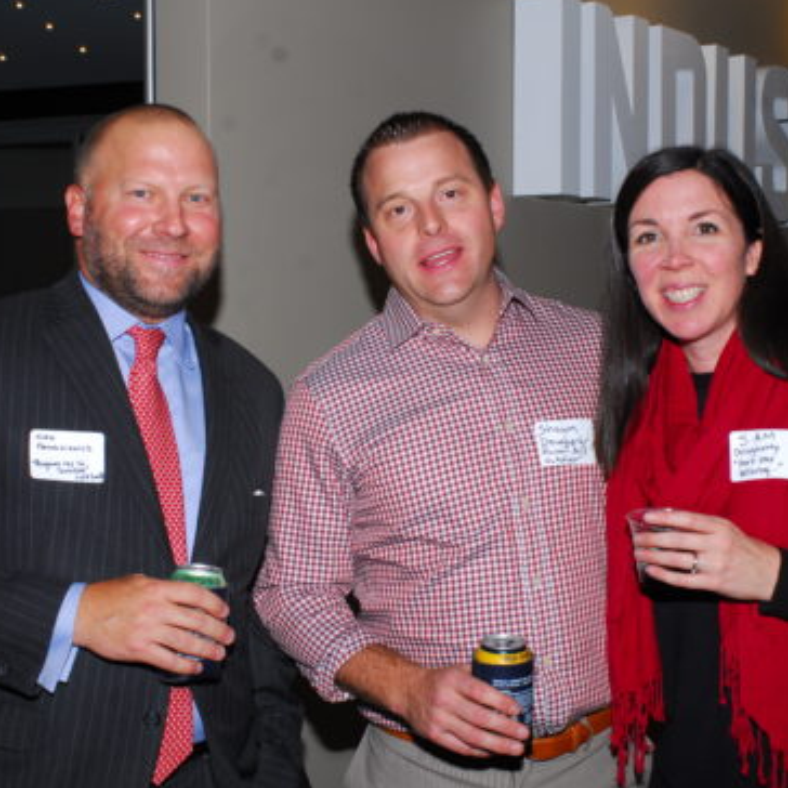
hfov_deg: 31.6
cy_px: 392
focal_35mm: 54
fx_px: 1391
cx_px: 392
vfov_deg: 31.6
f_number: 8
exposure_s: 1/50
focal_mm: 28
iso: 200
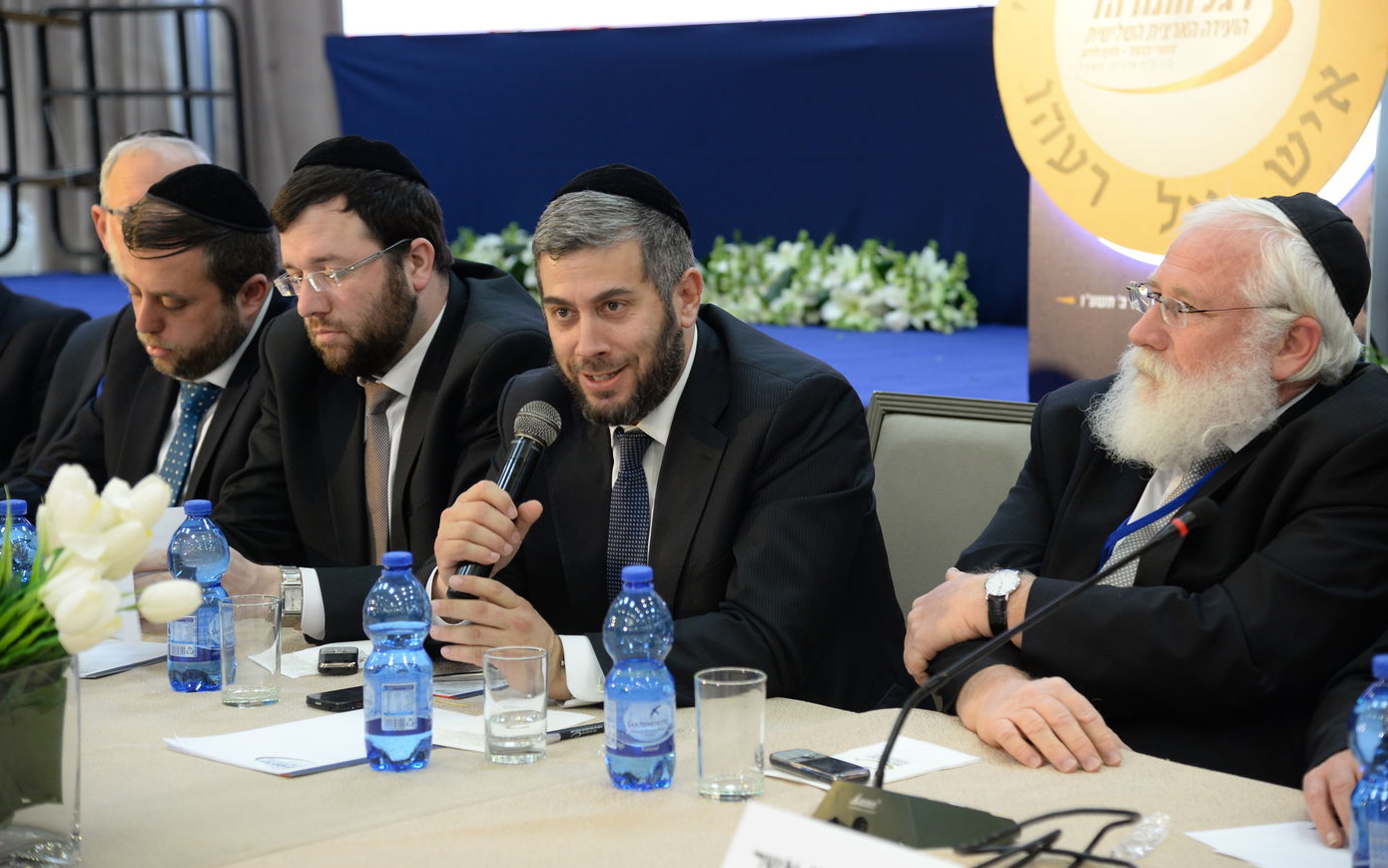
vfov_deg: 16.9
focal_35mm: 77
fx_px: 2913
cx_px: 696
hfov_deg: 26.8
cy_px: 409
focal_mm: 75
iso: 1250
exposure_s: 1/60
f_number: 4.5
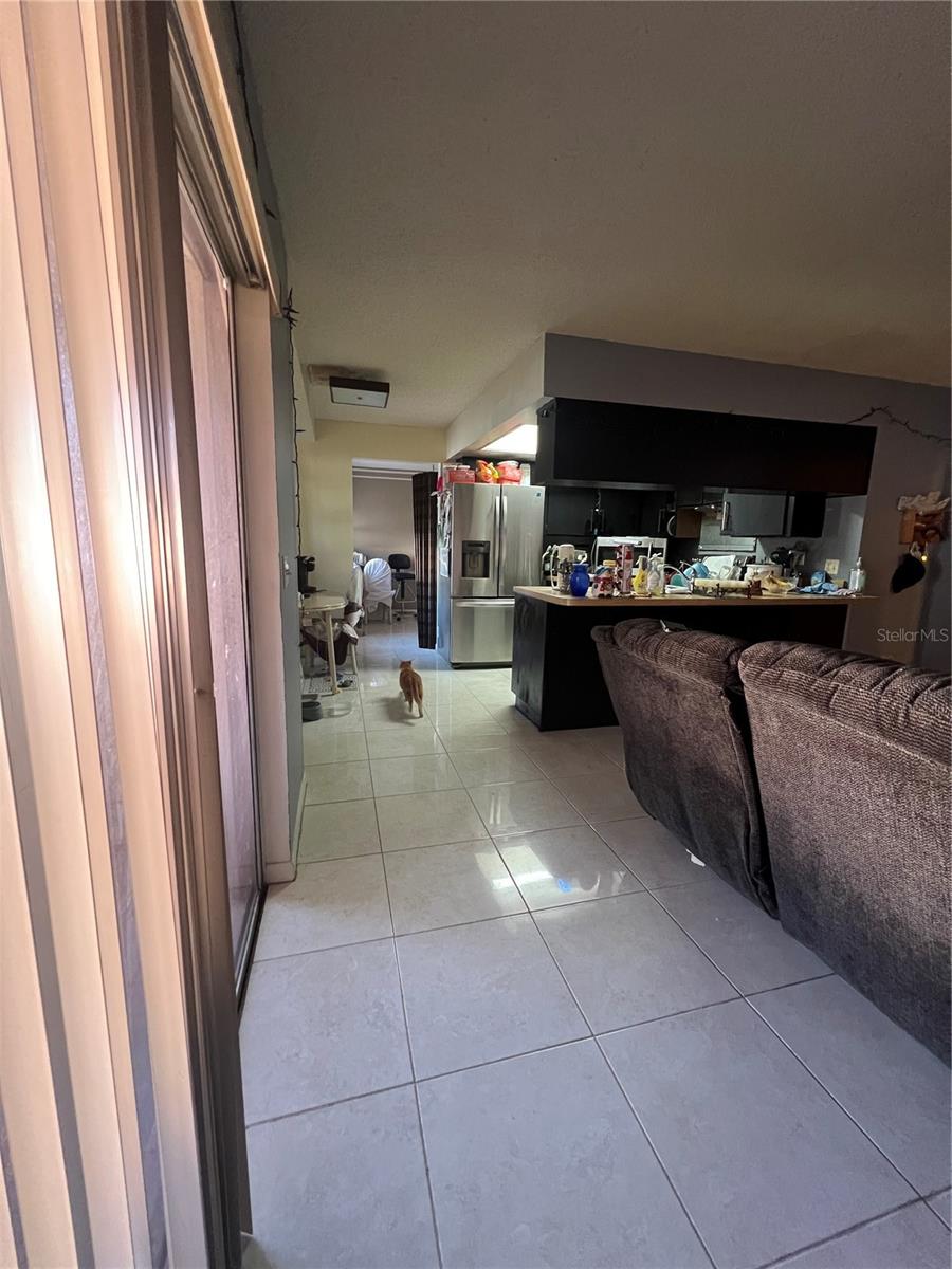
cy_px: 634
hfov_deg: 89.9
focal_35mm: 13
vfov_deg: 106.2
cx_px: 476
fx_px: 477
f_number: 1.8
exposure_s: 1/60
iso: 500
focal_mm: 1.57
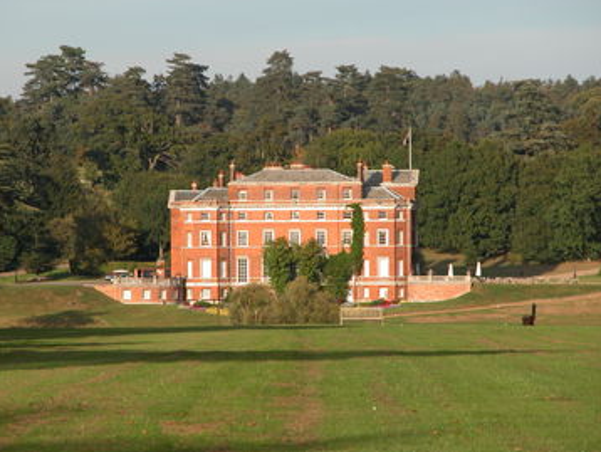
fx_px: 5351
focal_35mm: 308
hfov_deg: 6.4
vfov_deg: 4.8
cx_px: 295
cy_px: 205
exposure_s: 1/312
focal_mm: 71.2
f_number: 5.3
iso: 100
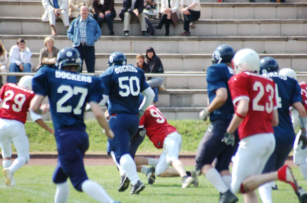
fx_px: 3830
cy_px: 102
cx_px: 154
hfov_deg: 4.6
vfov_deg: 3.0
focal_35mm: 450
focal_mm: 300
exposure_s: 1/500
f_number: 5.6
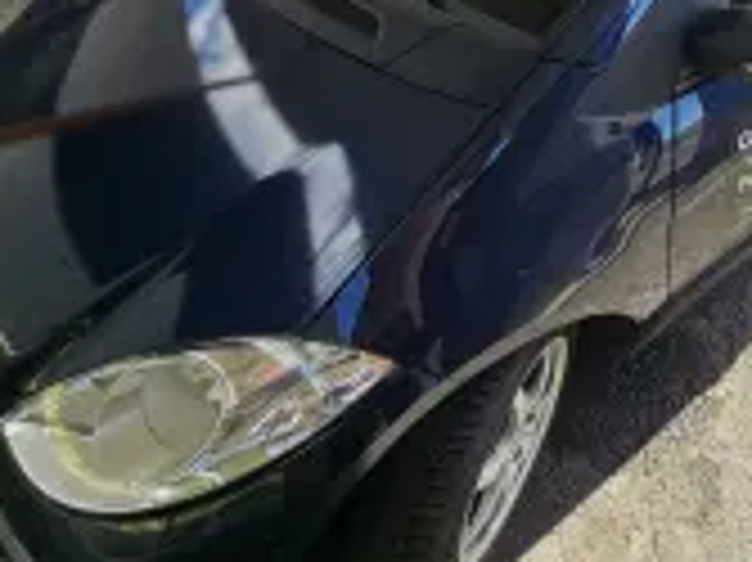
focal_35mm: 28
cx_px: 680
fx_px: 608
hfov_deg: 55.0
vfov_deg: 45.4
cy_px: 63
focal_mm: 2.2
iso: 50
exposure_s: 1/443
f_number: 2.2
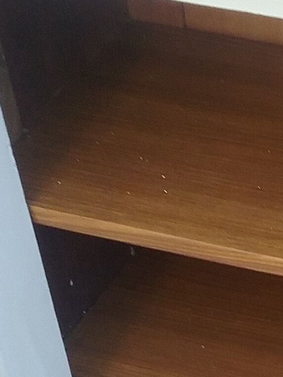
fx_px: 1144
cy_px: 385
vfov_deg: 18.2
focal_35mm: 105
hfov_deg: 13.5
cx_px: 377
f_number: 2.2
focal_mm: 3.3
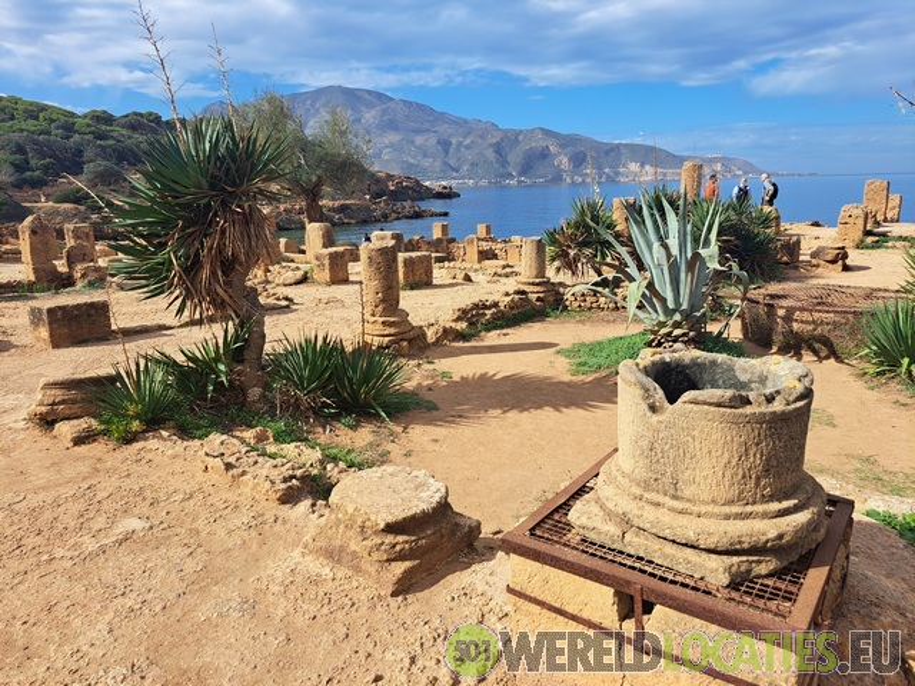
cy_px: 343
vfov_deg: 56.8
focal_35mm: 24
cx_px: 458
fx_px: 634
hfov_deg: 71.6
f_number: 1.8
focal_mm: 5.23
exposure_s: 1/1261
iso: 50
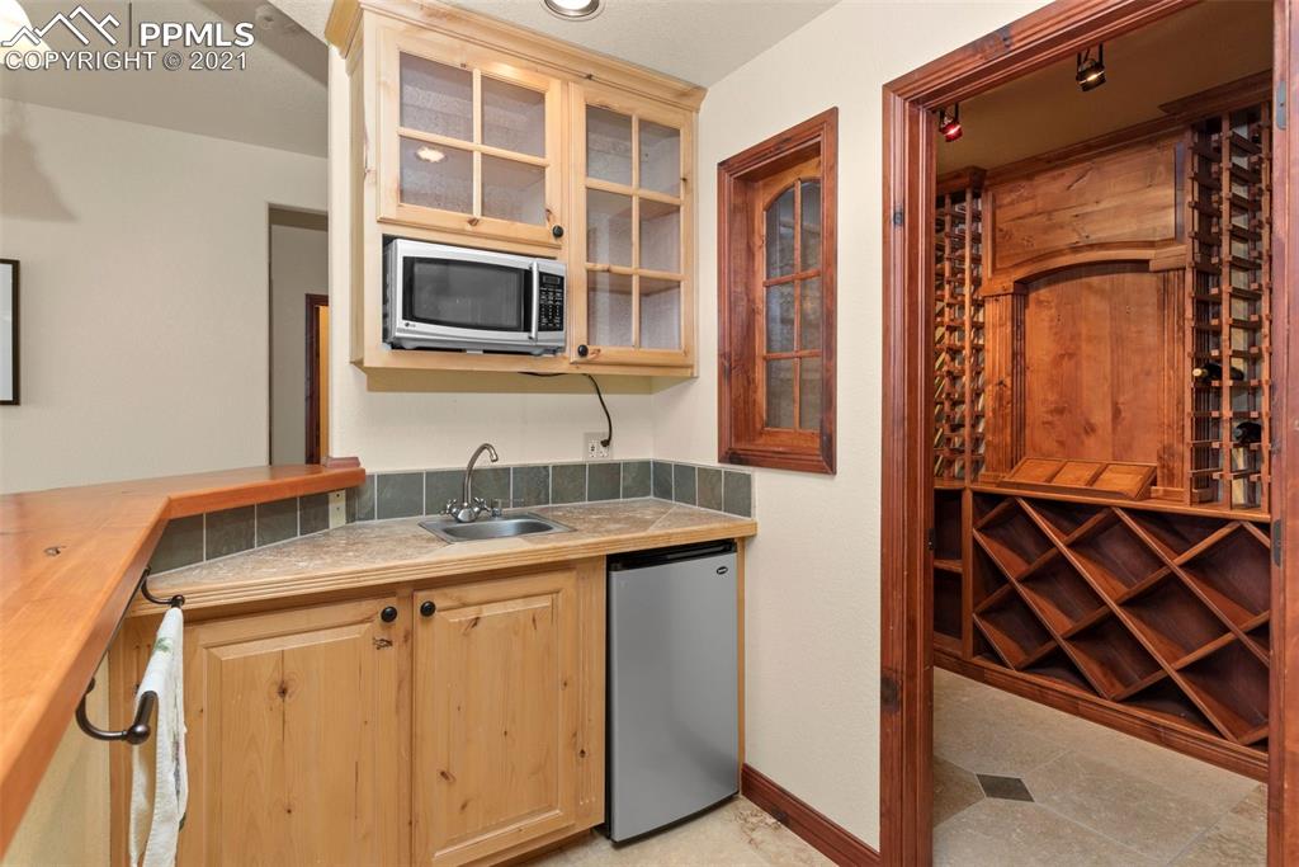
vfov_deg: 67.4
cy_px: 434
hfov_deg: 90.0
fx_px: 650
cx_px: 650
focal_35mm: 18
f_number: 9
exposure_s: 1/25
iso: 400
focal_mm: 18
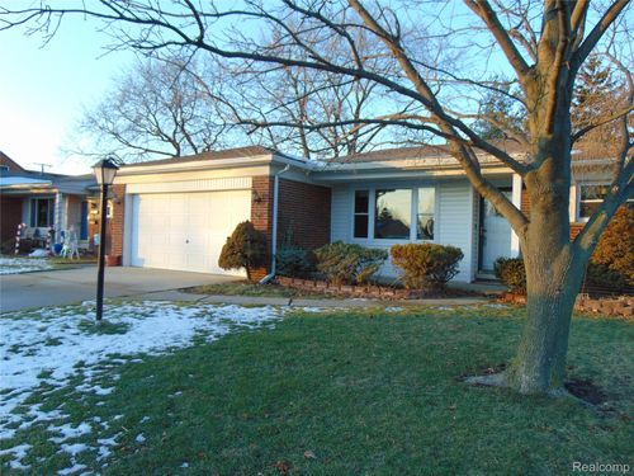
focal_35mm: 25
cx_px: 317
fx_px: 458
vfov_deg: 54.9
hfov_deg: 69.4
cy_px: 238
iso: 80
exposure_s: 1/125
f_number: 3
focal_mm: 4.5
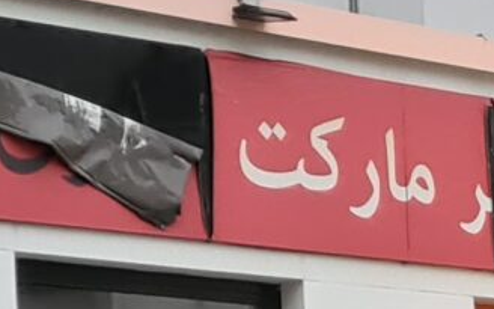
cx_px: 938
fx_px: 2895
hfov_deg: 9.2
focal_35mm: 215
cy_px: 873
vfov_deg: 5.8
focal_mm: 5.4
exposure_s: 1/50
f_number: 1.8
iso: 250
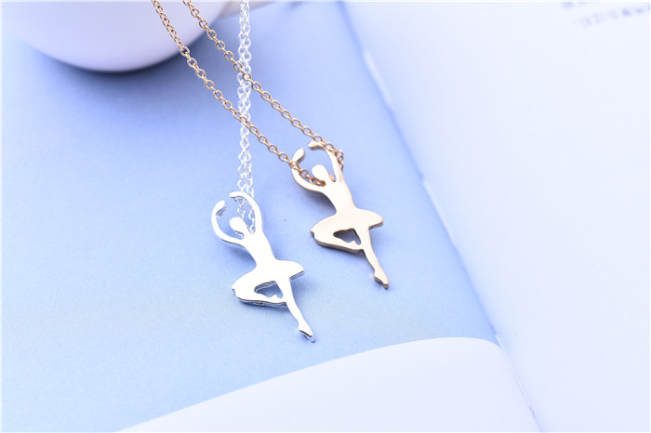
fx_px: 1084
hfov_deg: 33.4
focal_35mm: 60
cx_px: 326
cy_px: 216
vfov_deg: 22.6
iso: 125
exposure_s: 1/160
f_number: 7.1
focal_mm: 40
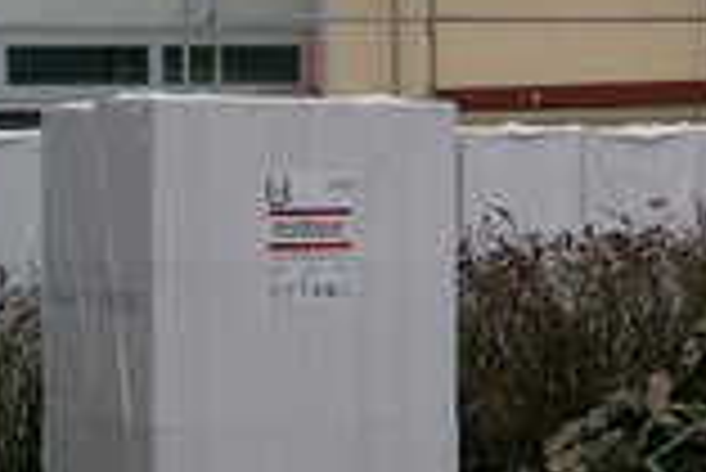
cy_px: 49
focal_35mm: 147
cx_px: 562
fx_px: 2885
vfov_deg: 9.3
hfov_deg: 13.9
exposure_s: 1/320
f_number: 5
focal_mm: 7.6
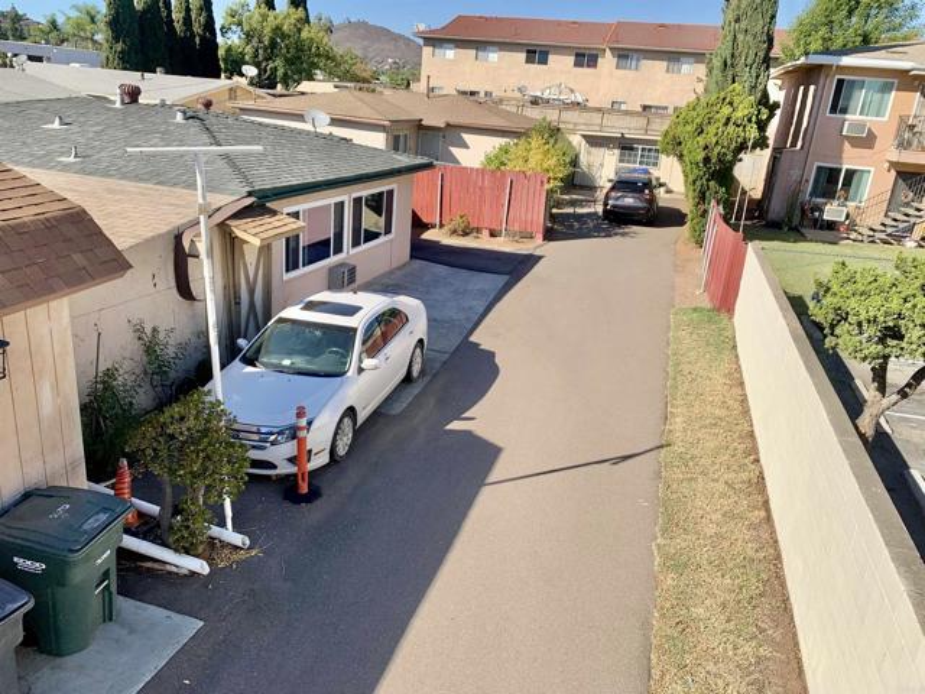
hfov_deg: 67.3
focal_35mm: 26
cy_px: 347
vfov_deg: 53.1
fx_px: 695
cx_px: 462
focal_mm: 4.25
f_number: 1.8
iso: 25
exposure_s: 1/1812
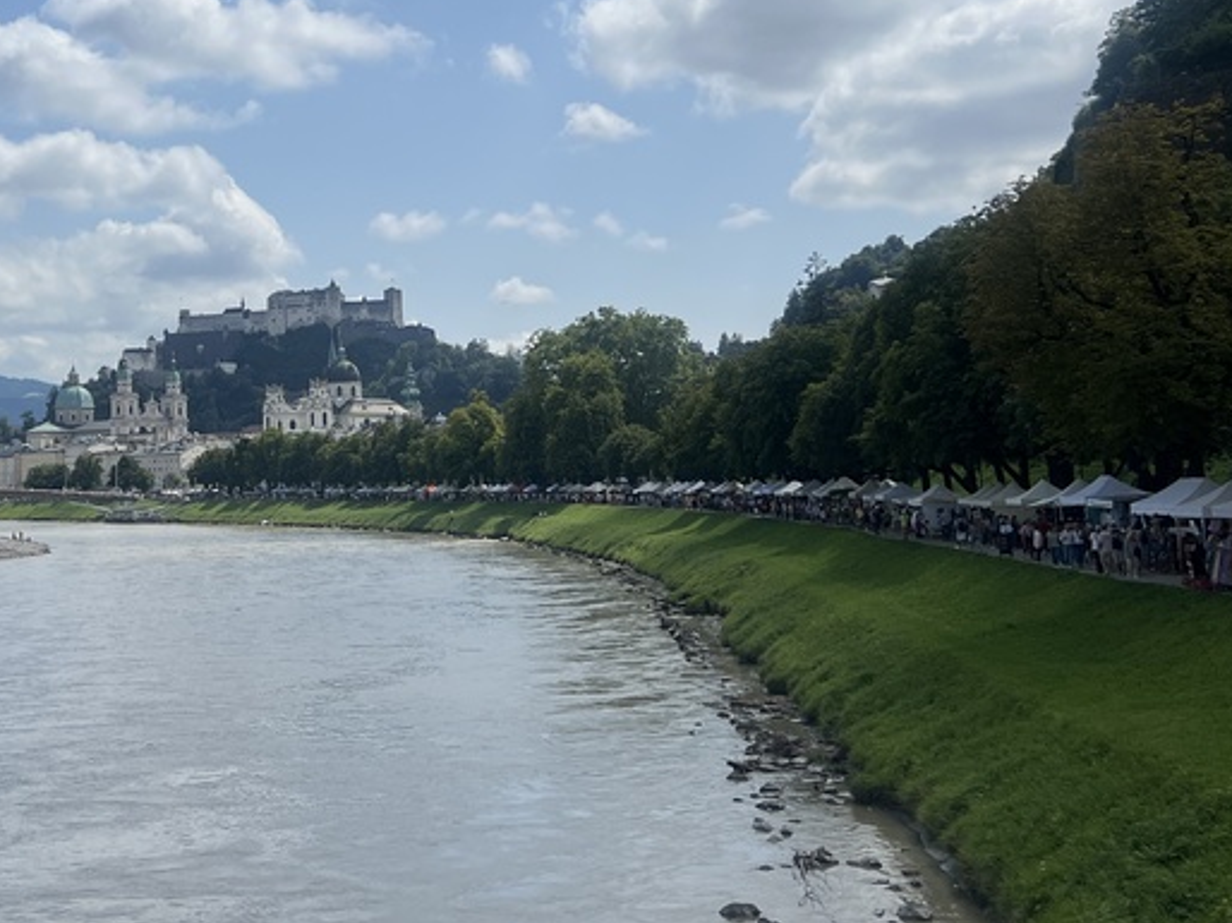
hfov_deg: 36.1
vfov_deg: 28.3
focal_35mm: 51
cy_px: 297
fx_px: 1814
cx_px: 230
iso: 50
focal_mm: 5.7
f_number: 1.5
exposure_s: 1/10309
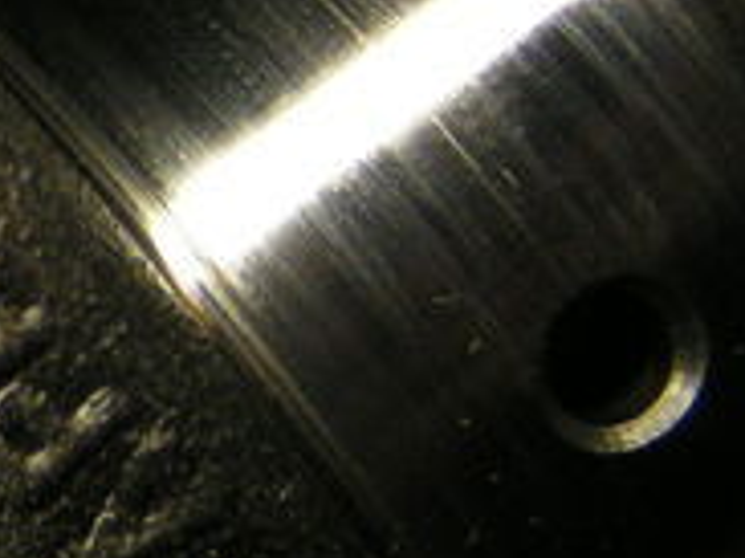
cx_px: -480
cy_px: 191
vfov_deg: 11.1
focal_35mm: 133
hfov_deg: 13.7
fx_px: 2861
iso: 125
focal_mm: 5.8
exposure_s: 1/40
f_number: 2.8
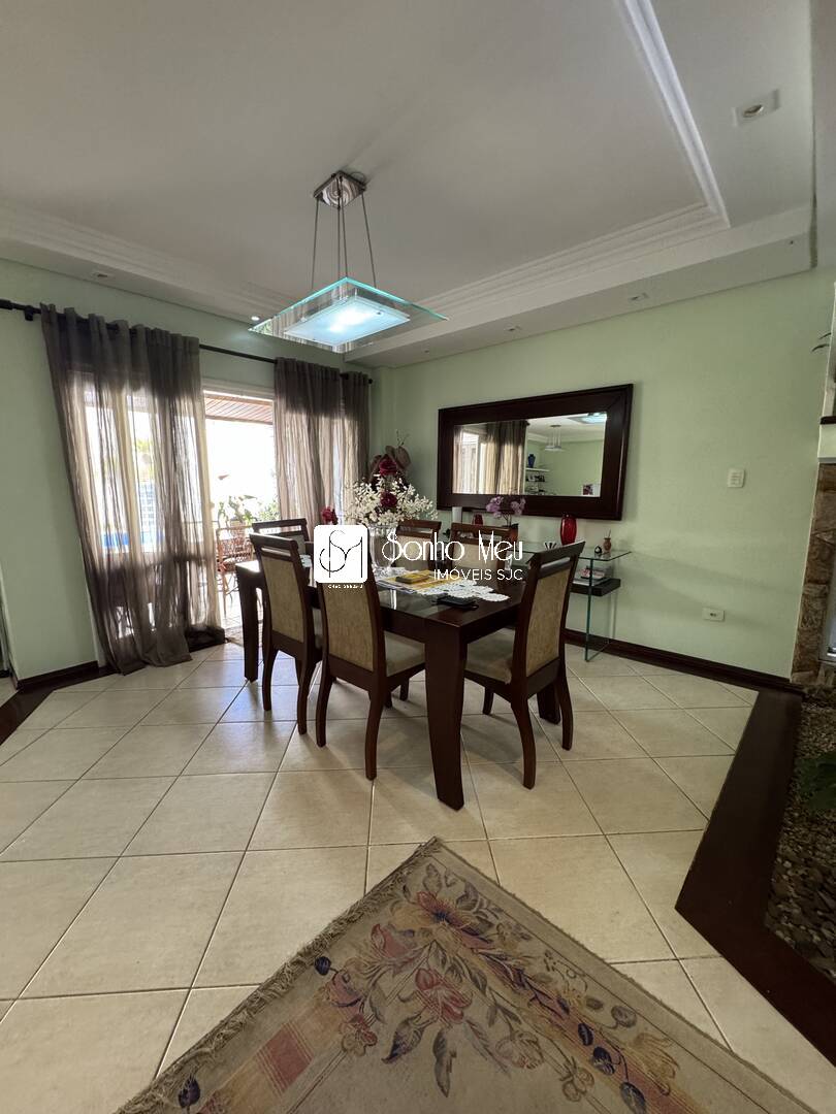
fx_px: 451
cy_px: 557
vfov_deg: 102.1
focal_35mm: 14
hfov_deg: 85.7
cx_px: 418
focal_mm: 2.22
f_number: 2.2
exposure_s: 1/120
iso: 250
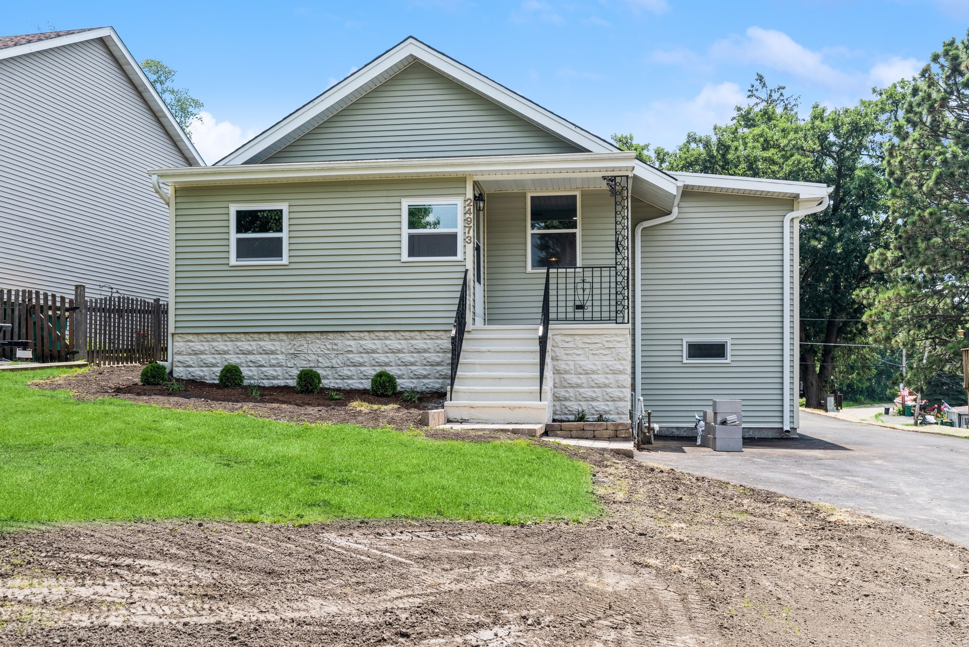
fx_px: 942
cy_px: 324
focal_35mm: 35
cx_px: 484
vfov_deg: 37.9
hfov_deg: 54.4
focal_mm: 35
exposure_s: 1/320
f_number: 8
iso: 200
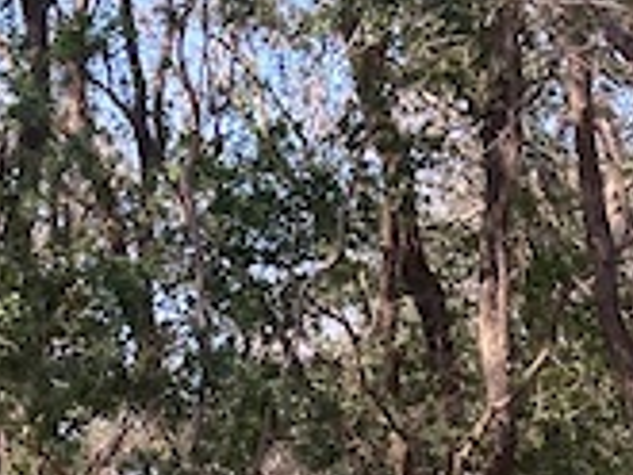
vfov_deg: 9.7
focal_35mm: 136
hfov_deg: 14.0
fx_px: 2489
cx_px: -138
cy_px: 1107
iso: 20
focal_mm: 3.99
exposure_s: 1/475
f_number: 1.8
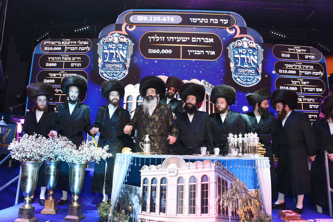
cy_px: 111
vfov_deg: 46.4
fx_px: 259
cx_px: 166
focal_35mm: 28
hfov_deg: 65.5
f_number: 5.6
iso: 3200
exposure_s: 1/125
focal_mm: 28
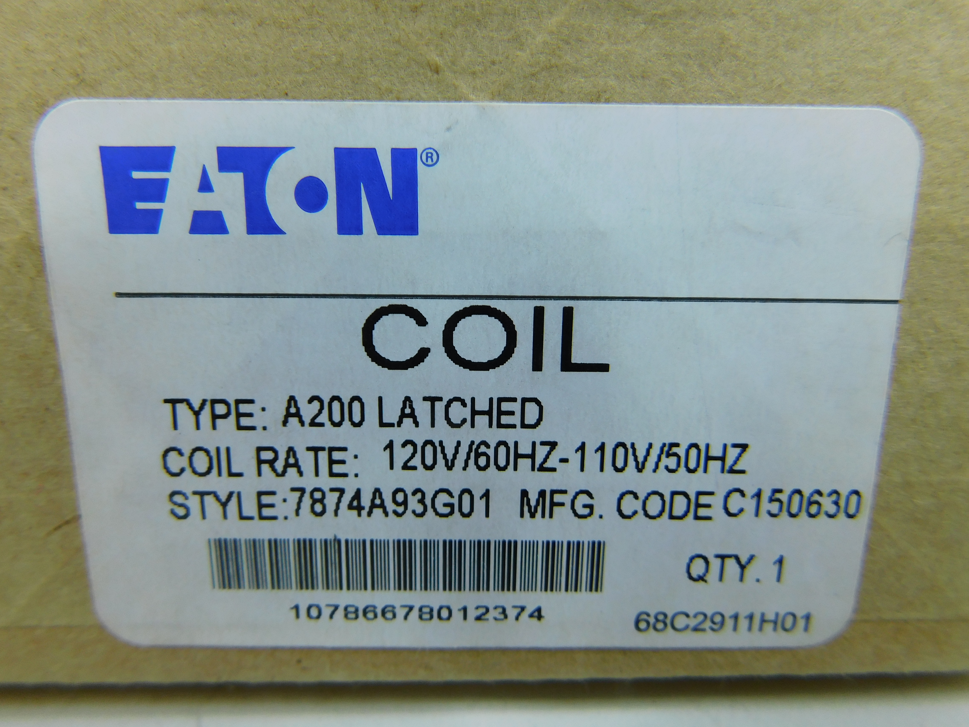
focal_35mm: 23
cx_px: 484
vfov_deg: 58.9
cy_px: 364
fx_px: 644
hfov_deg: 73.9
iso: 125
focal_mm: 4
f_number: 3
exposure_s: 1/40
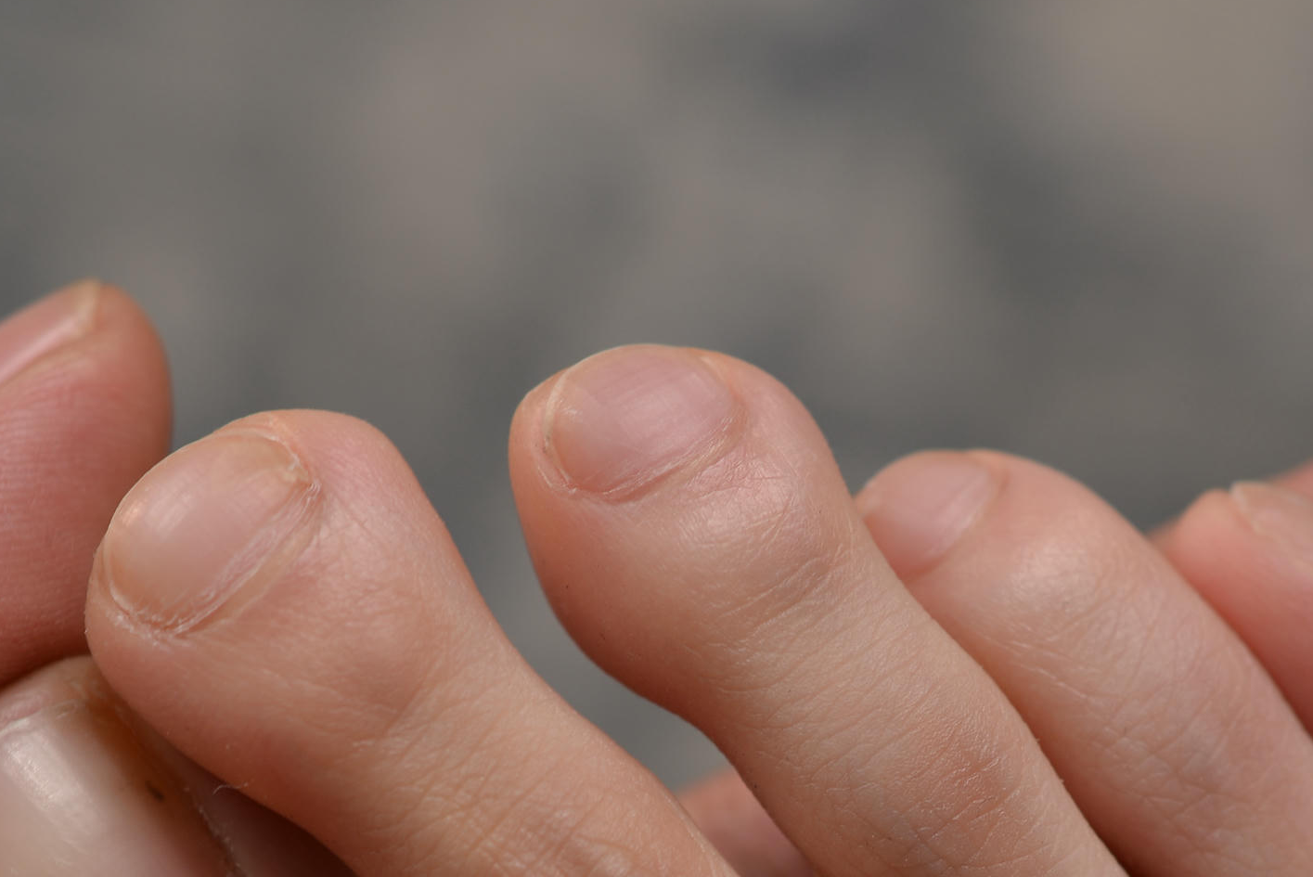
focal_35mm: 156
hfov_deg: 13.1
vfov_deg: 8.7
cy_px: 1051
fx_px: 5692
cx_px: 880
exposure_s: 1/80
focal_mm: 60
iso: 100
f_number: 5.6
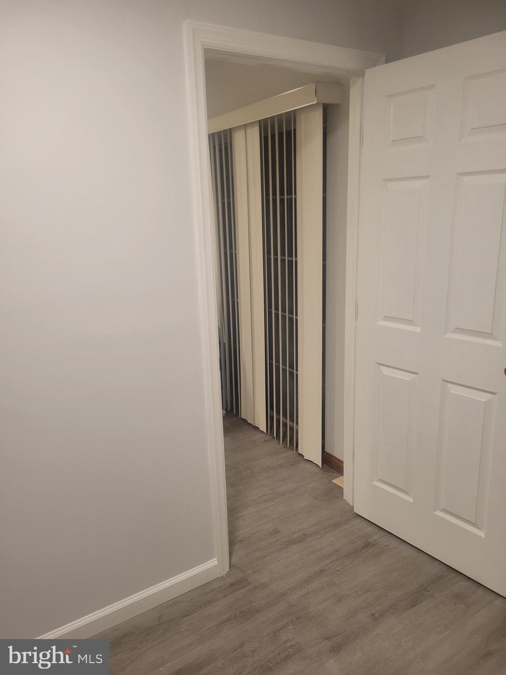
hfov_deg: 53.1
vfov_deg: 67.3
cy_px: 338
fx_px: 507
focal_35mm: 26
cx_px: 253
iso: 160
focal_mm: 5.4
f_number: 1.8
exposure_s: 1/60
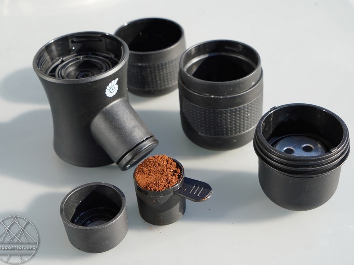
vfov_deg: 26.1
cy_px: 132
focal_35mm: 56
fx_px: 573
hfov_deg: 34.3
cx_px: 182
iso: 100
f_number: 9
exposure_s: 1/80
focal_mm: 51
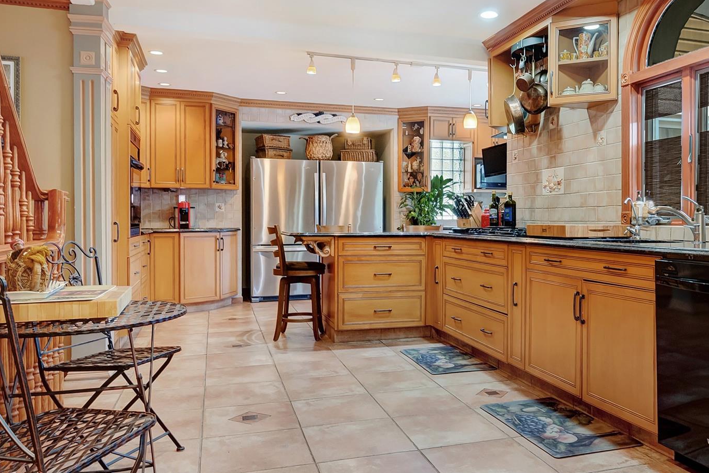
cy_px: 245
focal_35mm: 27
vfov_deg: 47.9
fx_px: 532
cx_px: 447
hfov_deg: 66.3
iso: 800
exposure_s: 1/6
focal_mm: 12
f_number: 9
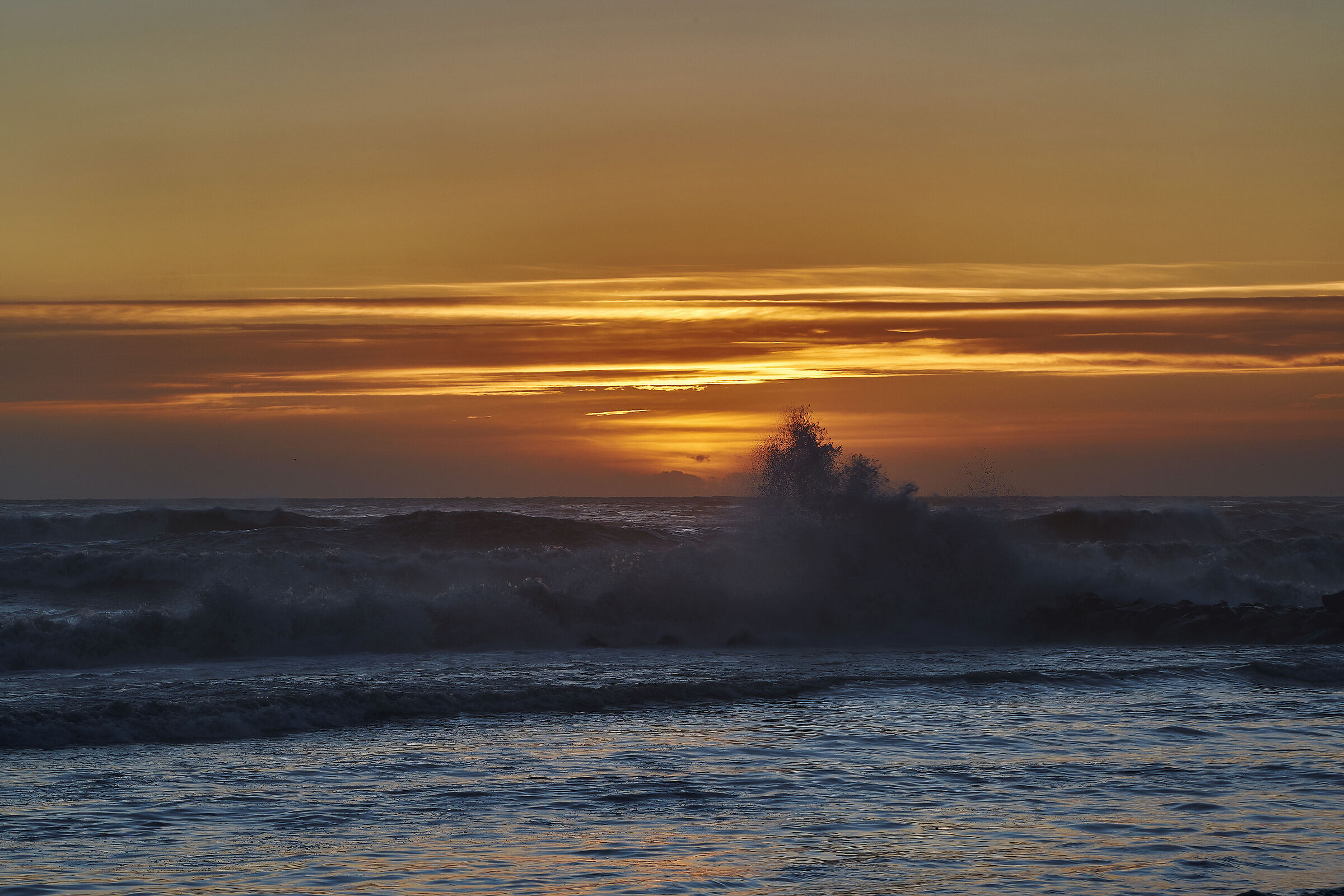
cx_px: 672
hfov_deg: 22.9
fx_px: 3322
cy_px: 448
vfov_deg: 15.4
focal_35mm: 89
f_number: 9
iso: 200
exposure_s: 1/60
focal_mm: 59
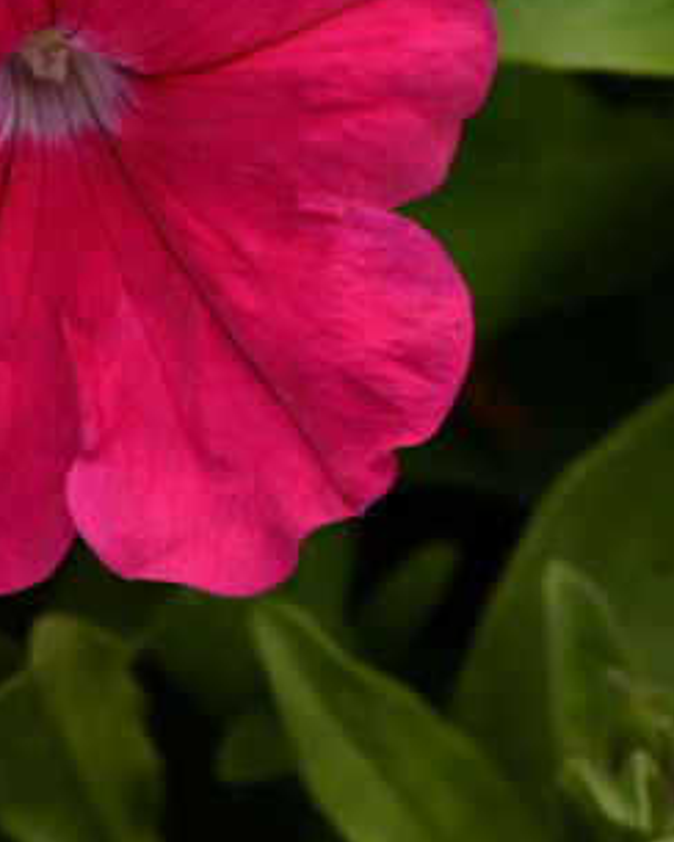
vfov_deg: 8.0
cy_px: 225
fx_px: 6034
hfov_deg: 6.4
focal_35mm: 242
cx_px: 61
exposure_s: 1/200
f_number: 11
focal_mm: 105
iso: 200
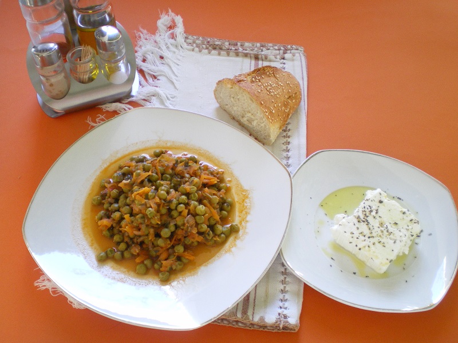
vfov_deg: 37.7
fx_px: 503
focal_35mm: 38
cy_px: 172
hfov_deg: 49.0
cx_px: 229
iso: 250
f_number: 3.1
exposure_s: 1/50
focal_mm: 6.3
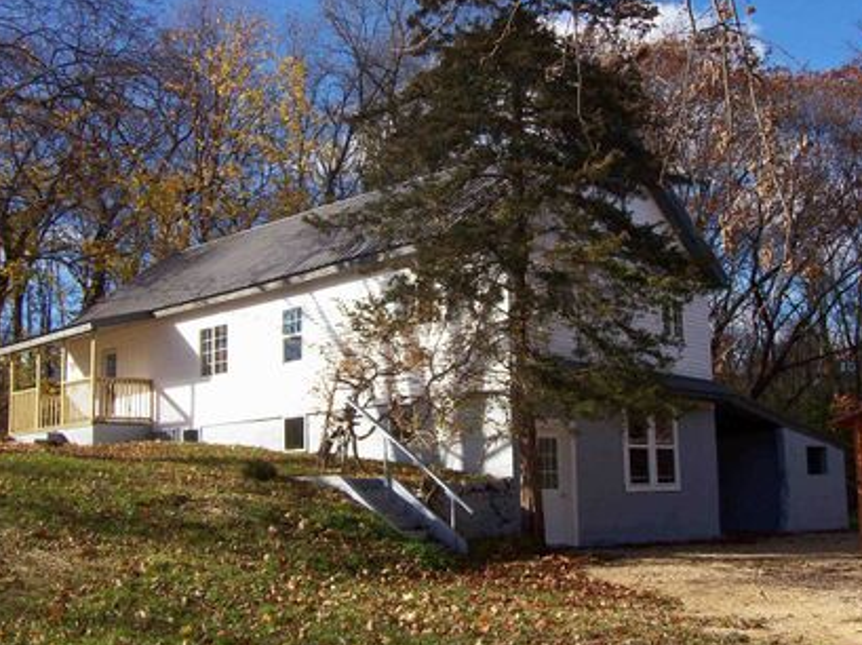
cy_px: 282
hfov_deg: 42.9
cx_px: 474
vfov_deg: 32.8
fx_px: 1095
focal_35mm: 44
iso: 80
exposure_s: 1/483
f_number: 4.8
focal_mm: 6
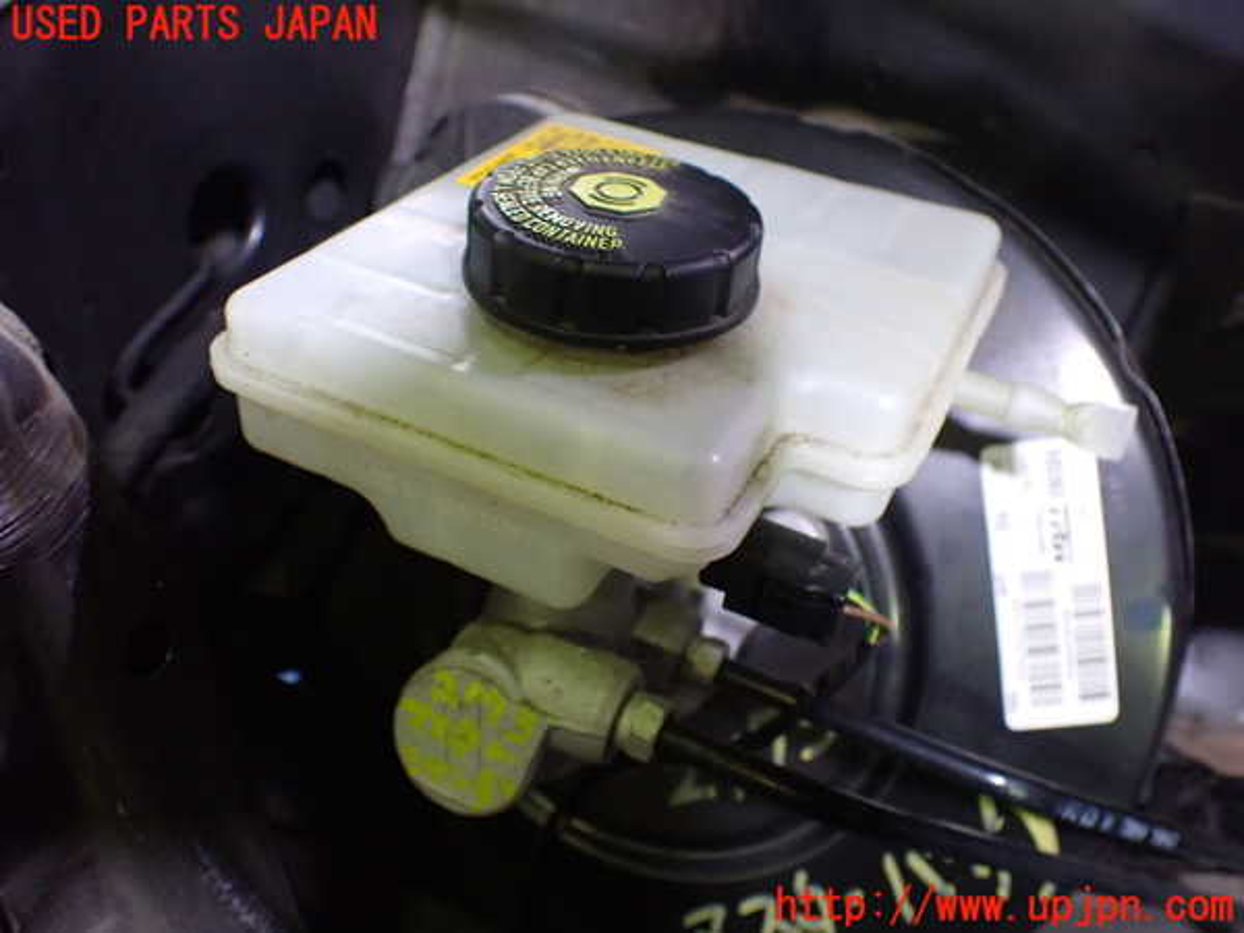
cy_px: 466
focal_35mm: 30
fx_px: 1078
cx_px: 622
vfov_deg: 46.8
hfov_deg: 60.0
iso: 800
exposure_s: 1/60
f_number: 2.3
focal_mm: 5.4
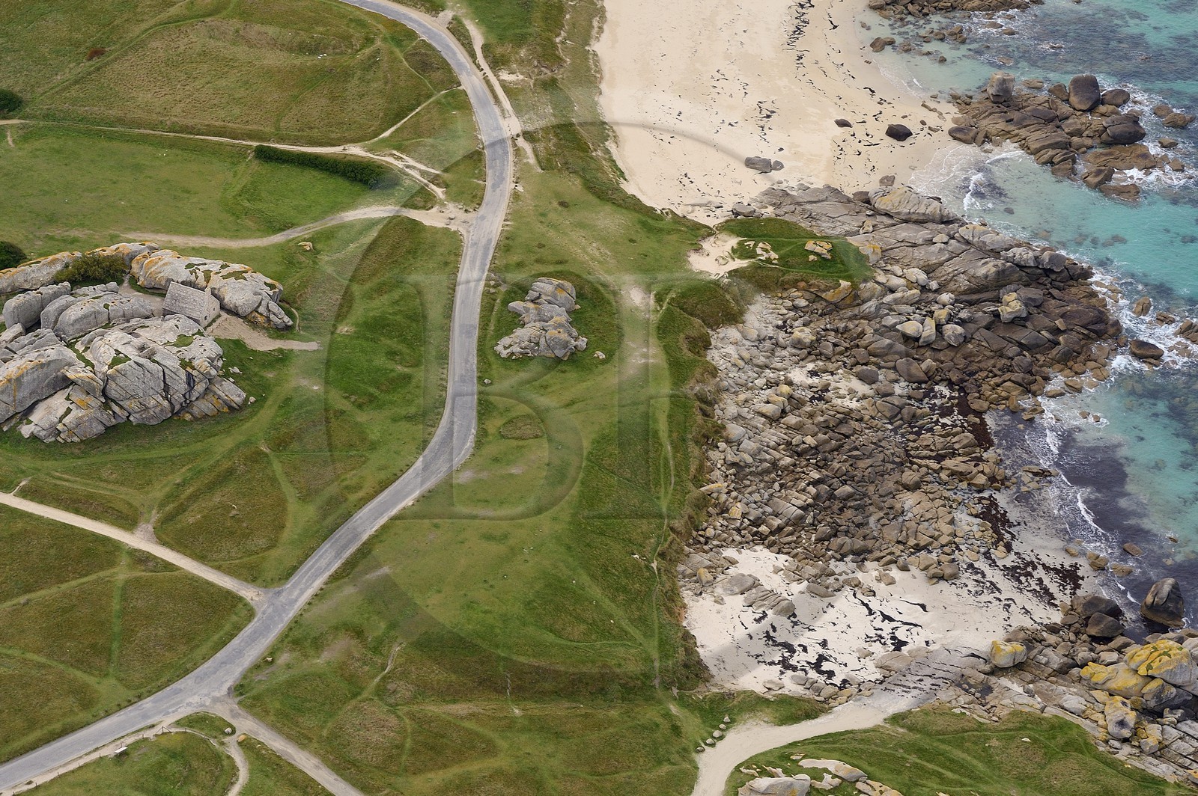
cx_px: 599
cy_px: 398
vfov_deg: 19.4
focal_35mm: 70
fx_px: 2327
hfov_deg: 28.9
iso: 800
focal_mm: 70
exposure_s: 1/1000
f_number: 8
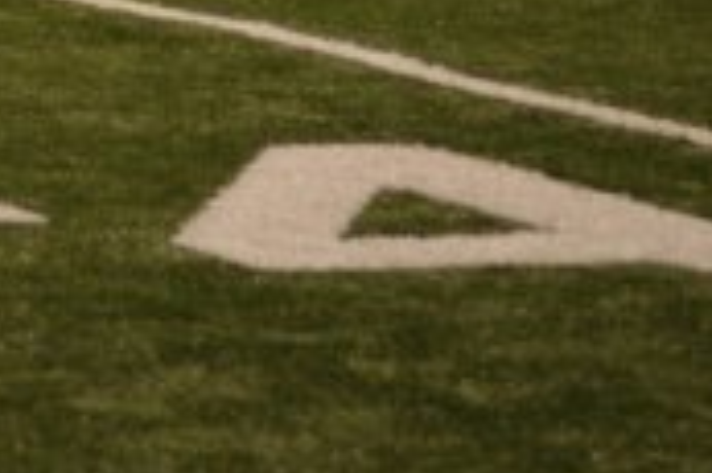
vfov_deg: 3.6
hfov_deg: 5.3
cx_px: -823
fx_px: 7534
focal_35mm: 381
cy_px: -498
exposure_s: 1/60
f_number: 2.8
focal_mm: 55
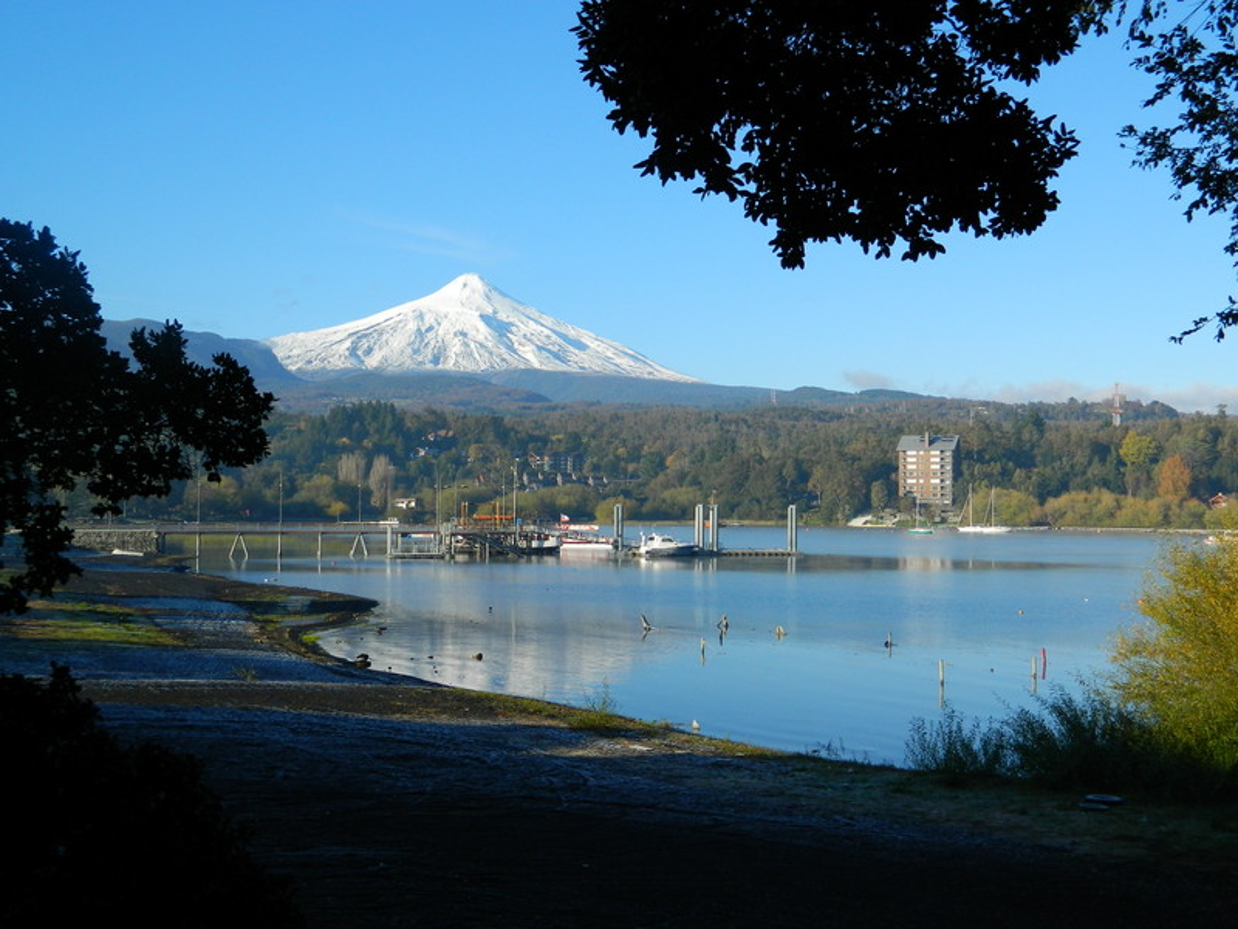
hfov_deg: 45.8
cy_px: 464
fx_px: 1466
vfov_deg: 35.1
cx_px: 619
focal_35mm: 41
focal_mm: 7.3
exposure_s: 1/640
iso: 80
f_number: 3.5
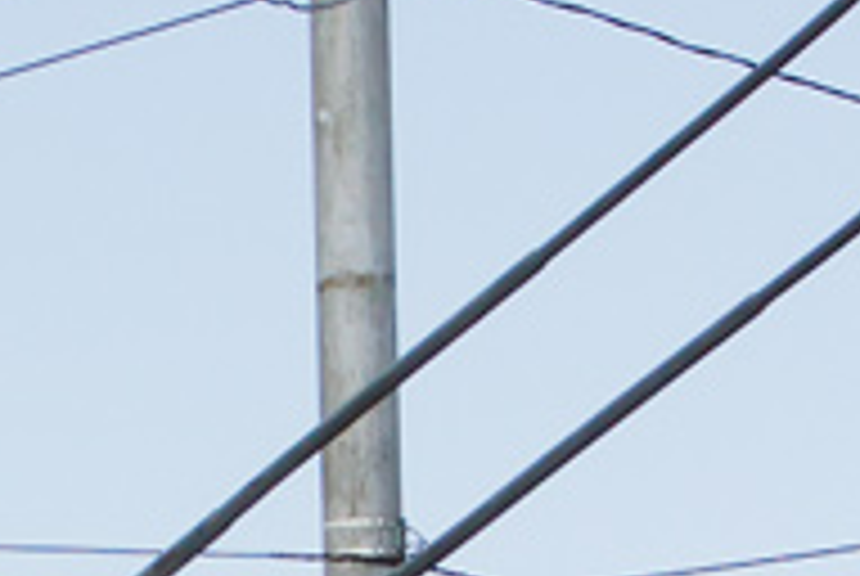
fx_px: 7875
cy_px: 1300
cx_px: -216
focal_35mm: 329
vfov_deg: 4.1
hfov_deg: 6.2
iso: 200
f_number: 6.3
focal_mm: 35
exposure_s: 1/1250
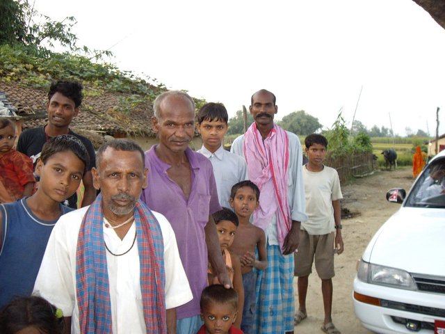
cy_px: 167
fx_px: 489
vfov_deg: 37.7
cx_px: 222
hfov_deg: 49.0
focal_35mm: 38
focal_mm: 6.2
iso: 200
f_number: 2.7
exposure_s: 1/60
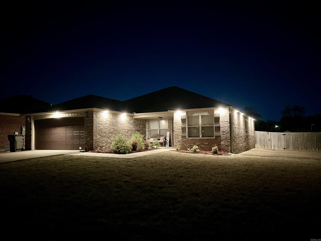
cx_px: 160
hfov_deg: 67.3
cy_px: 120
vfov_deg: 53.1
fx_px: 241
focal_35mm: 26
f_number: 1.5
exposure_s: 1/15
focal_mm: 5.7
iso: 2500
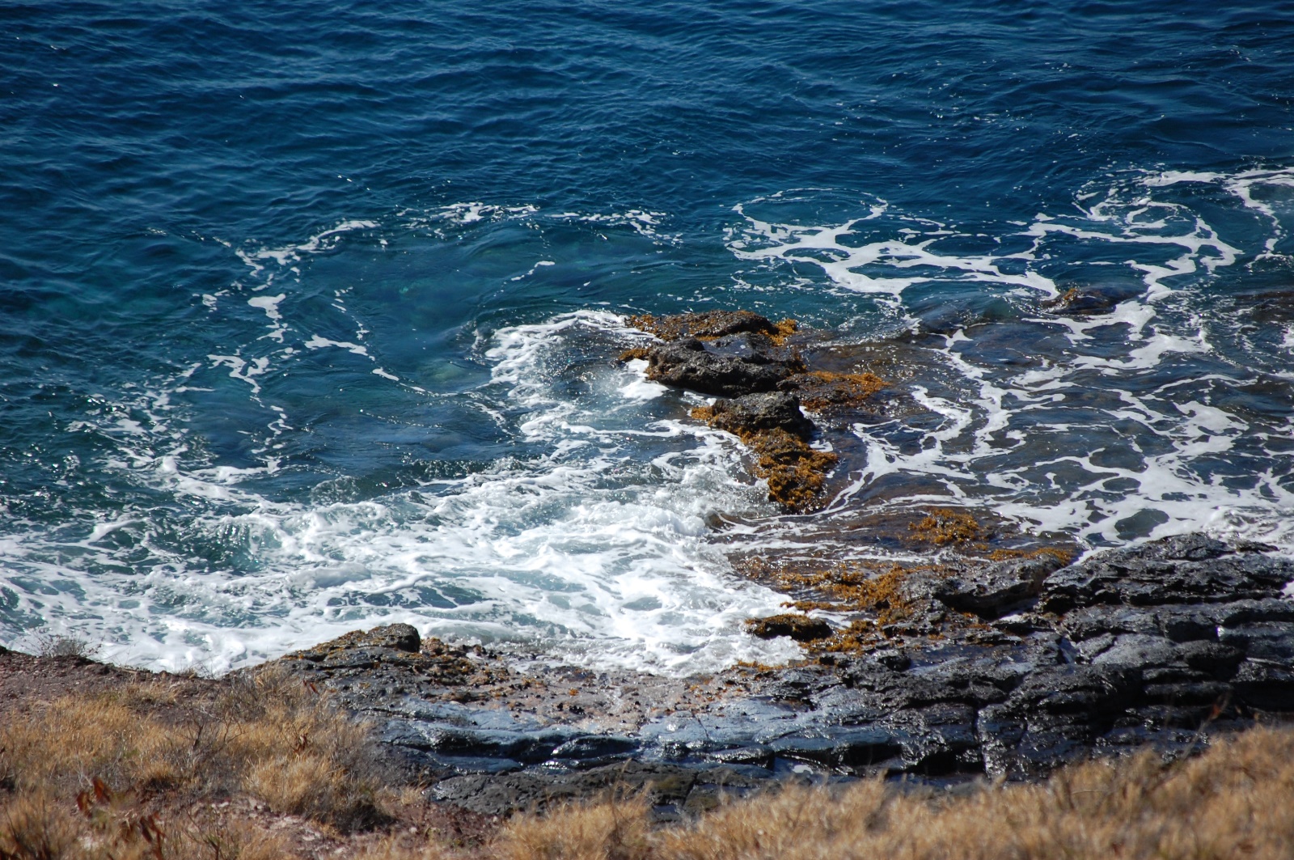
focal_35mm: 300
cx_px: 647
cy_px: 430
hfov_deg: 6.9
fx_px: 10771
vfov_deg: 4.6
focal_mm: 200
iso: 400
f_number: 5.6
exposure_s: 1/2000
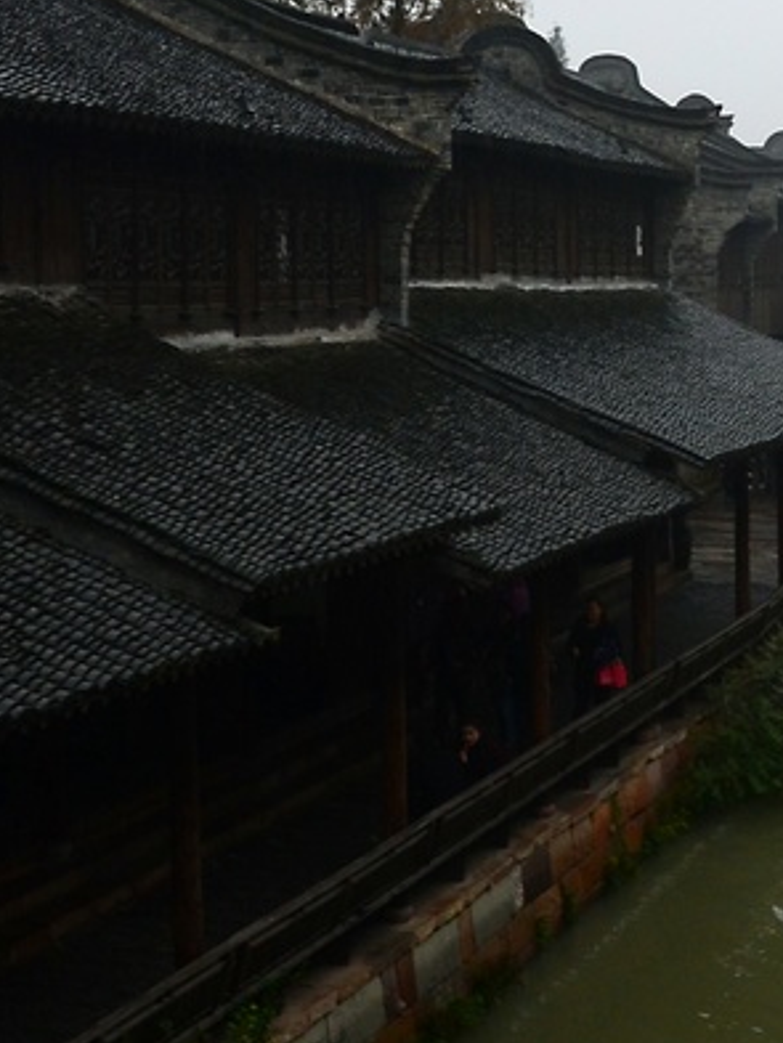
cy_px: 369
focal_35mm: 75
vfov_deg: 25.9
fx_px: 2261
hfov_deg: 18.5
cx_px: 961
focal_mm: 16
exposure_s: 1/60
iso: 500
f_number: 7.1
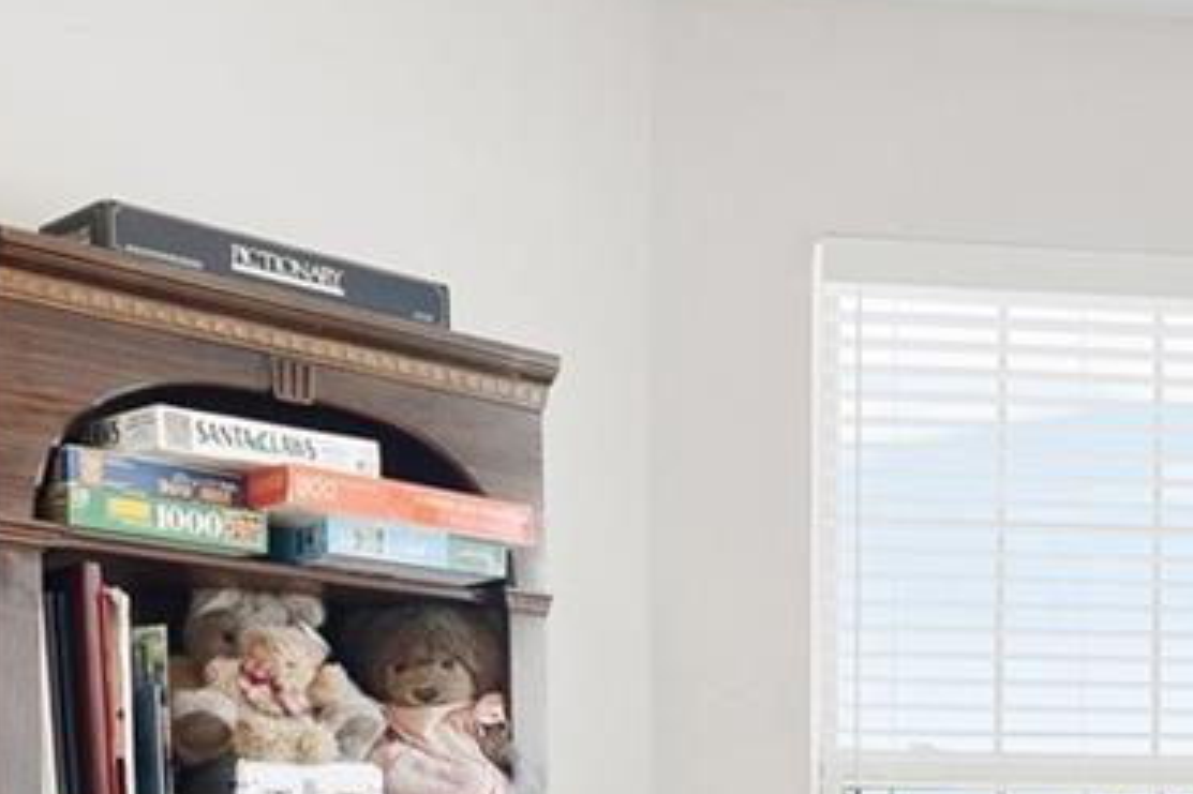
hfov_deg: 26.6
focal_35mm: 69
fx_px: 2285
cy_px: 1109
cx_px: 1351
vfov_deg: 18.0
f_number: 8
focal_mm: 16
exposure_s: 1/2.5
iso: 400
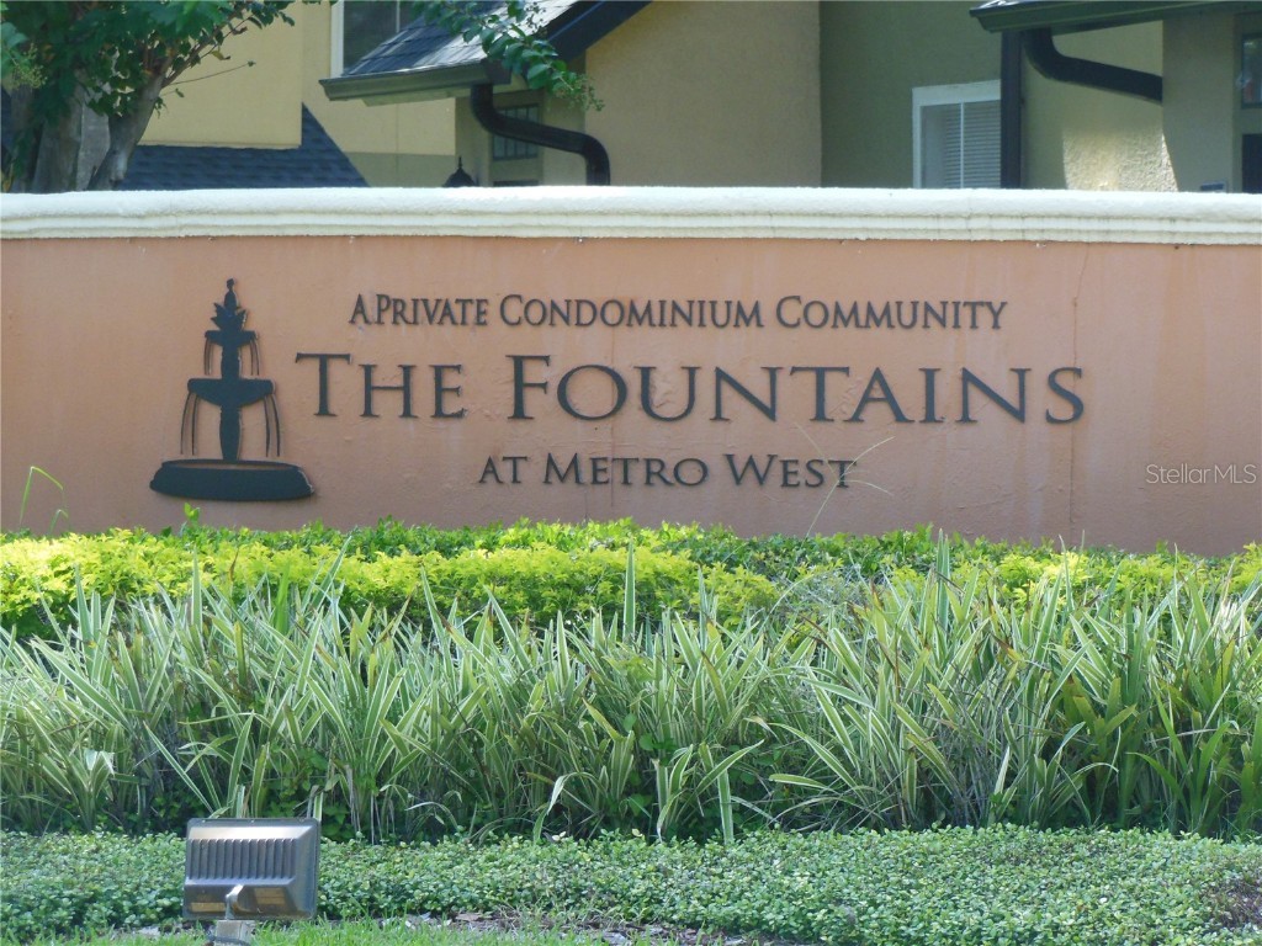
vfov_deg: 7.8
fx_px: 6963
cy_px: 473
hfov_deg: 10.4
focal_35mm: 191
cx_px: 631
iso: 400
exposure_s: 1/250
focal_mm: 34
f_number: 5.9
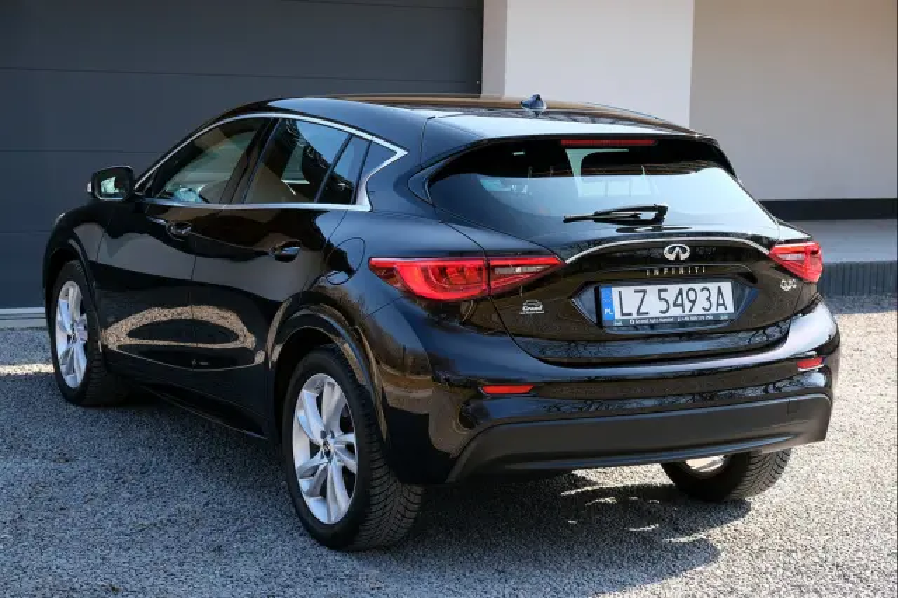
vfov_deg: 19.7
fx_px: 1720
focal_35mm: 69
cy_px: 299
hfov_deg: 29.3
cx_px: 449
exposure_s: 1/220
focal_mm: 46.3
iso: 320
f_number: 5.6
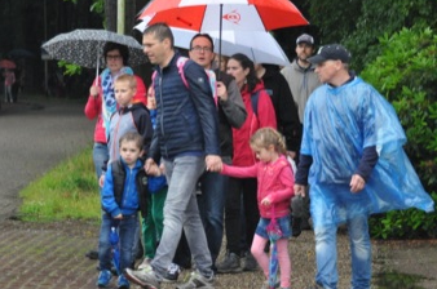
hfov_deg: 9.7
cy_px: 134
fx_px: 2581
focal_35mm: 213
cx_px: 233
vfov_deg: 6.4
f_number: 7.1
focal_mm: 120
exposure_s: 1/200
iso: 2000
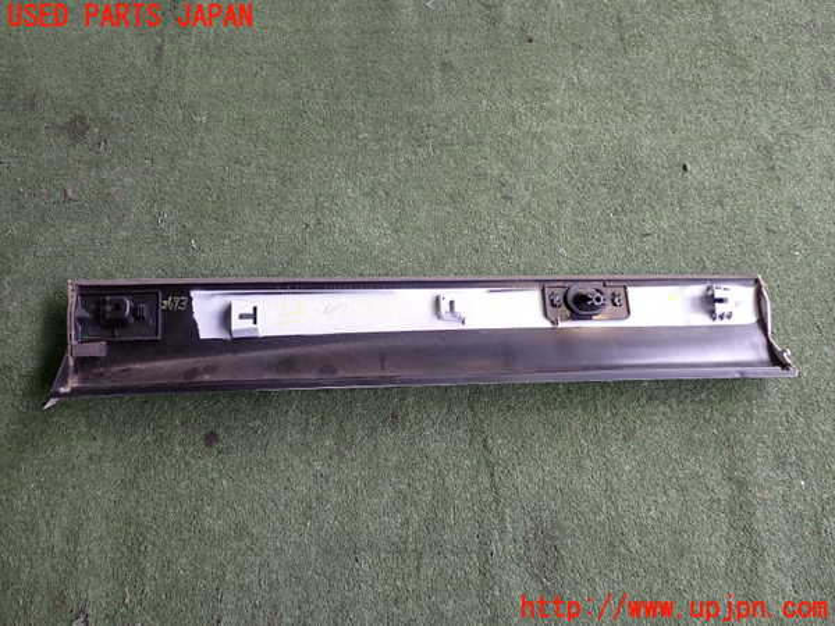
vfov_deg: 46.8
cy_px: 313
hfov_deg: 60.0
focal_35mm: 30
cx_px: 418
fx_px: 724
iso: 200
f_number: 2.3
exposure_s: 1/60
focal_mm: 5.4
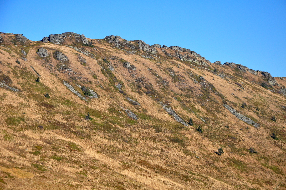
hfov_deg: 18.2
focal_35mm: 112
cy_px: 95
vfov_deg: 12.1
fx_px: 893
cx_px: 143
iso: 400
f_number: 7.1
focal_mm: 75
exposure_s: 1/800
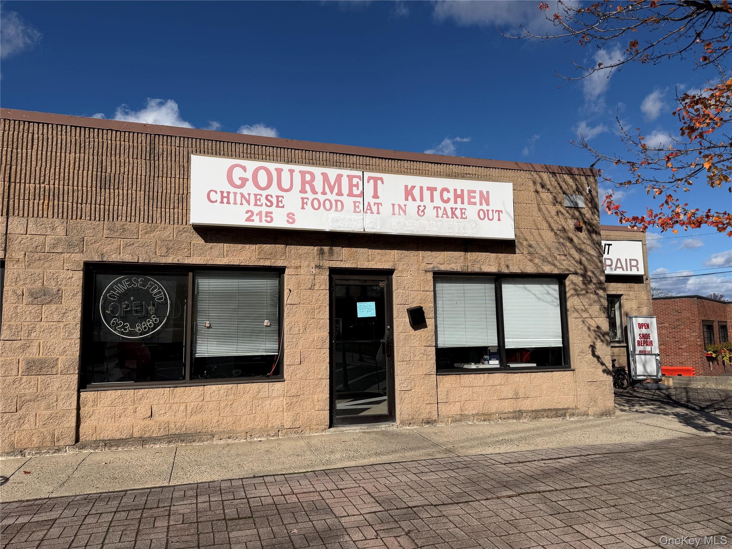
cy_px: 274
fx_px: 508
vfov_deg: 56.8
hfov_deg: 71.6
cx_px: 366
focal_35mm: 24
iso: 80
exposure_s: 1/11905
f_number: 1.78
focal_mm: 6.76
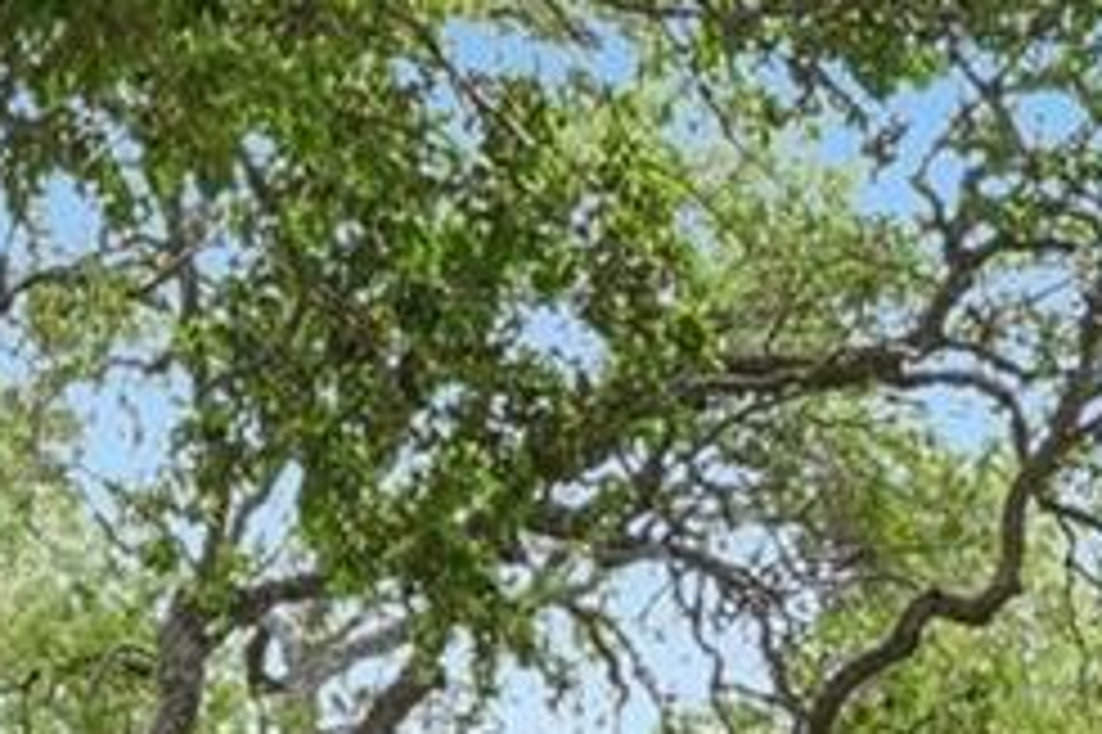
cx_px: 589
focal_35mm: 98
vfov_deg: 10.6
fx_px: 2998
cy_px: 2076
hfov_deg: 20.8
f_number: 8
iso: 100
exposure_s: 1/30
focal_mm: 10
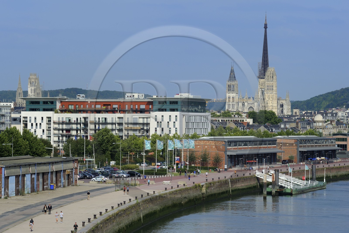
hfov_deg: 11.4
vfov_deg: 7.6
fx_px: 1745
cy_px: 116
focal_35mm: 180
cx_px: 174
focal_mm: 180
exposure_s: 1/200
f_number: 13
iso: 200
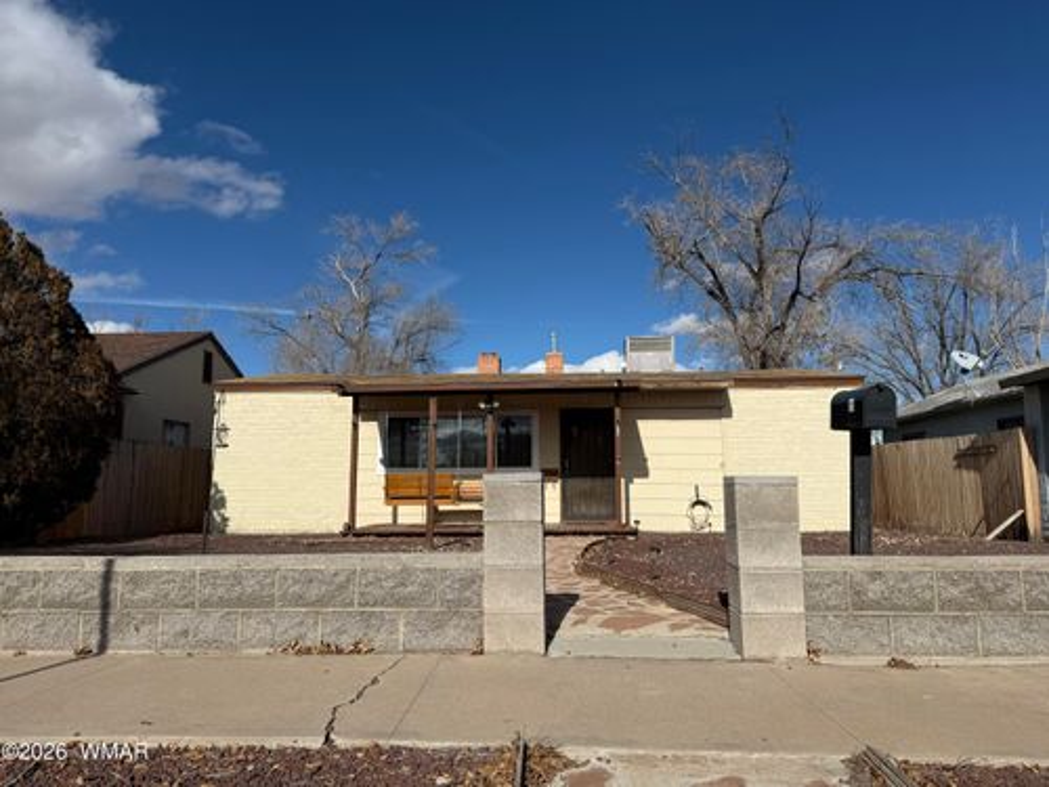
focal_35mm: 24
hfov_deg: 71.6
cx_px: 524
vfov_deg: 56.8
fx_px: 727
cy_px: 394
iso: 80
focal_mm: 6.76
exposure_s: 1/10309
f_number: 1.78
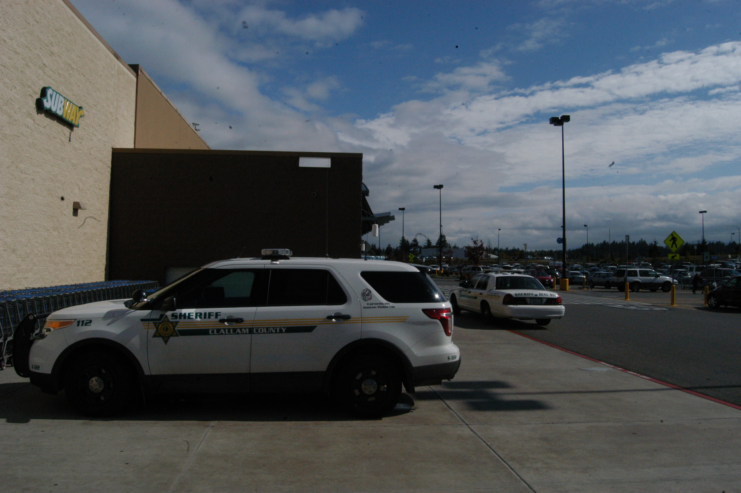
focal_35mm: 28
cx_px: 370
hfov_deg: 64.6
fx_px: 586
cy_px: 246
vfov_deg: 45.6
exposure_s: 1/1000
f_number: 16
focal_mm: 19
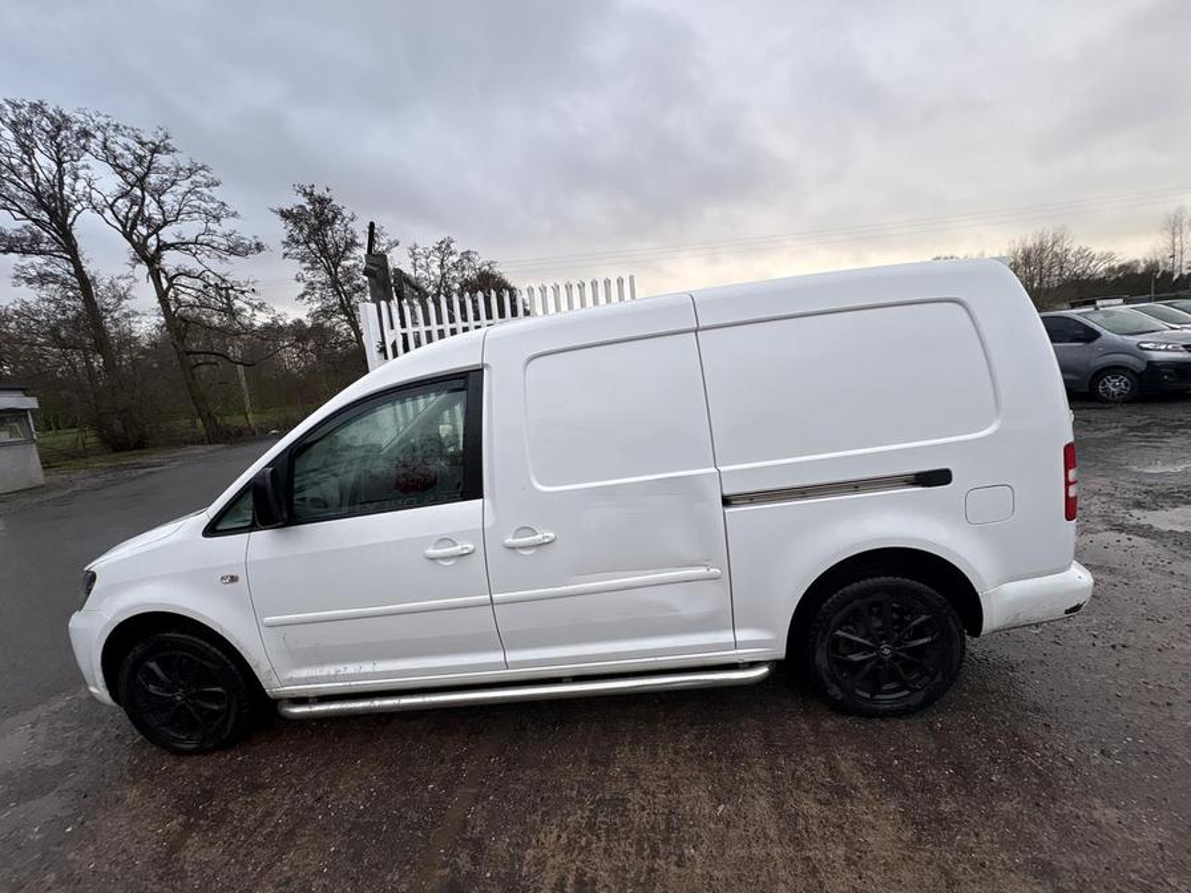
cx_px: 596
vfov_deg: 85.7
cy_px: 446
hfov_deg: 102.1
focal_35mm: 14
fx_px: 482
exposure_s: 1/167
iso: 40
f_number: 2.2
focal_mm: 2.22
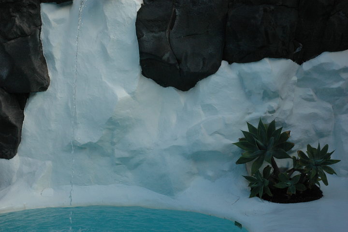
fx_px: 551
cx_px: 174
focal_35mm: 57
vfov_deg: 23.7
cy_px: 116
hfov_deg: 35.1
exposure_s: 1/400
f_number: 10
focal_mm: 38
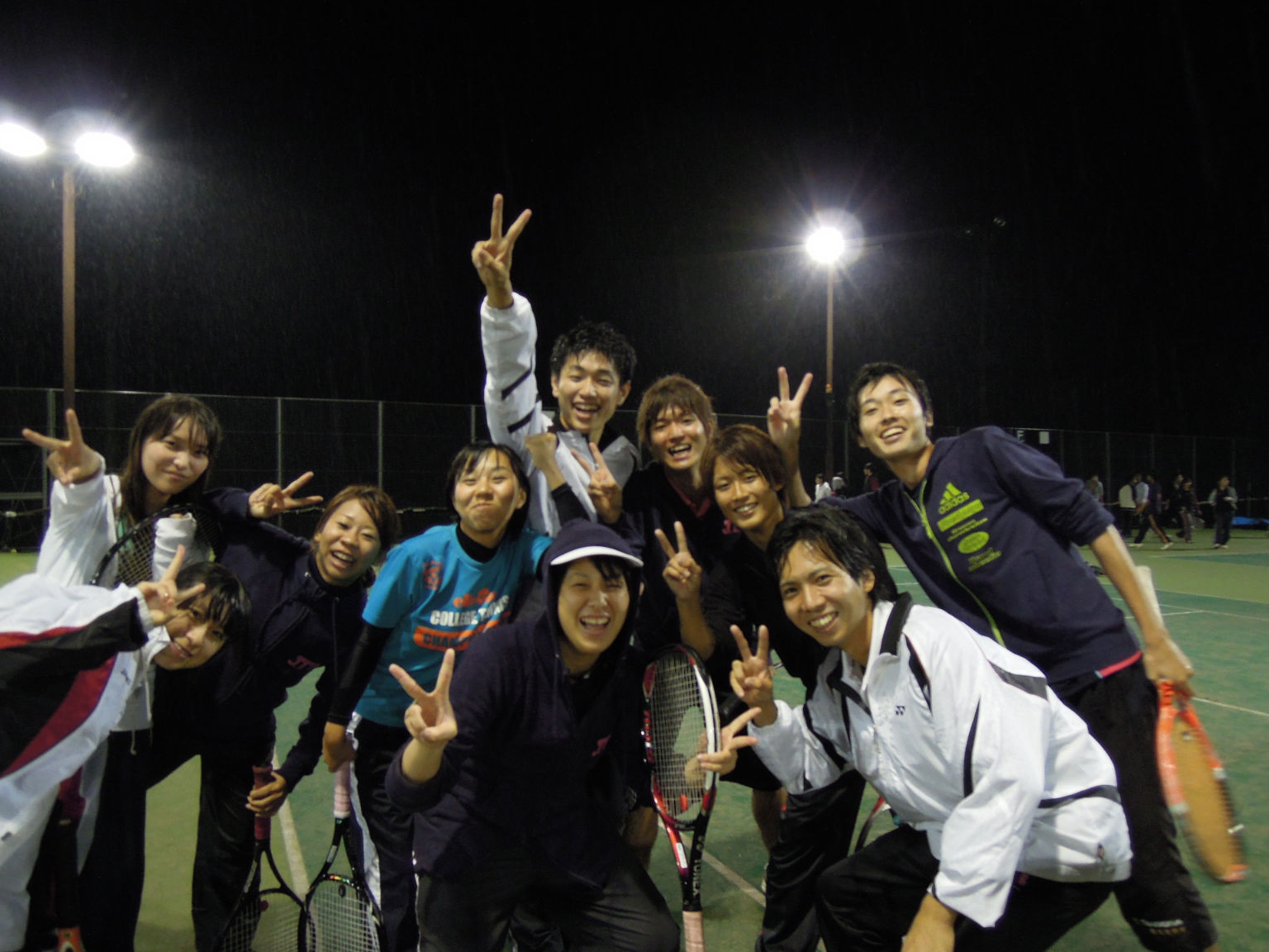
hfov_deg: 69.4
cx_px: 635
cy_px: 488
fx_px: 916
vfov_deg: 54.9
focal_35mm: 25
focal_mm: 4.3
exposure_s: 1/60
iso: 320
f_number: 2.2
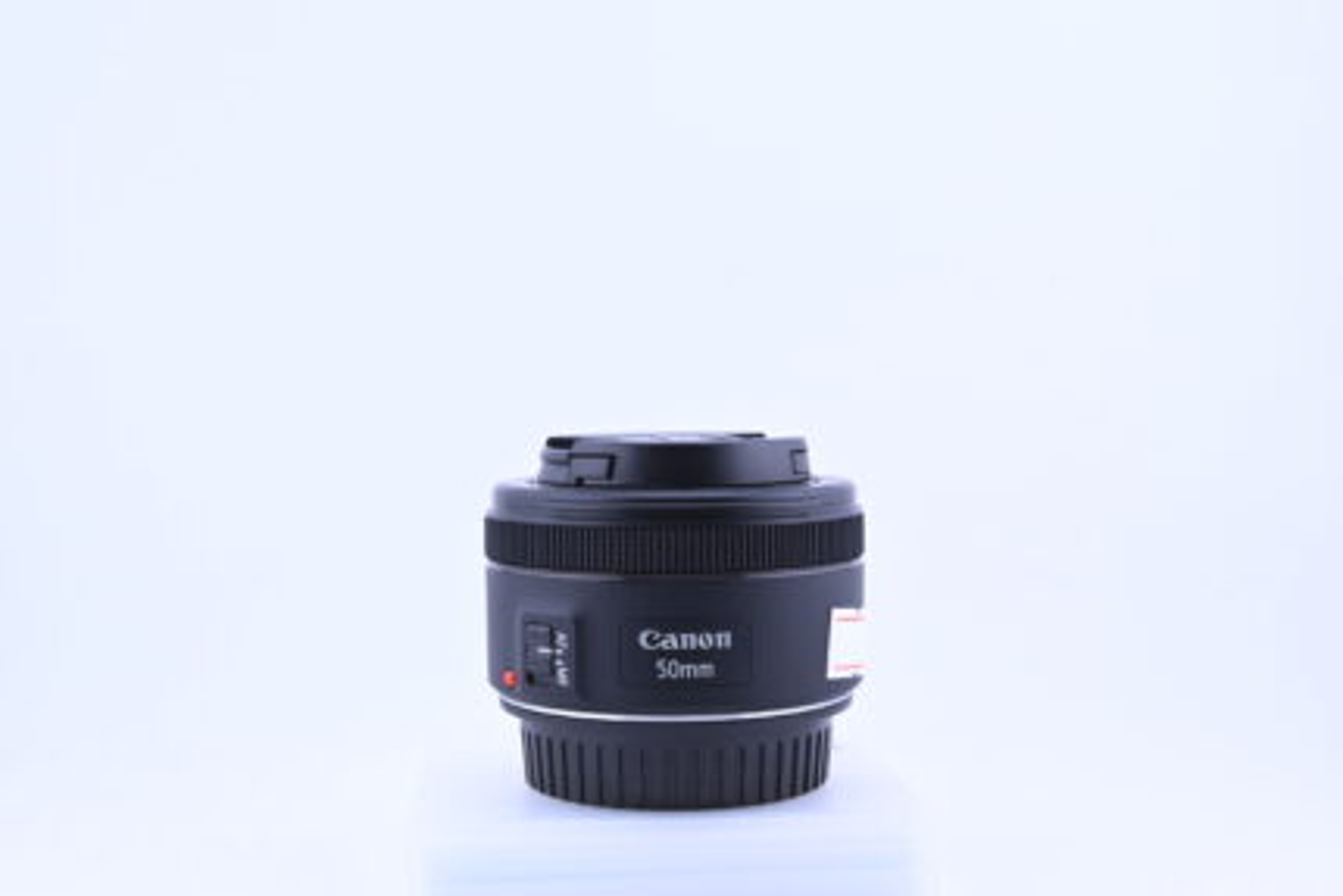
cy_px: 448
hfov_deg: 38.9
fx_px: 1903
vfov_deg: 26.5
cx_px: 672
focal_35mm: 51
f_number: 11
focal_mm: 34
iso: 640
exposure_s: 1/160
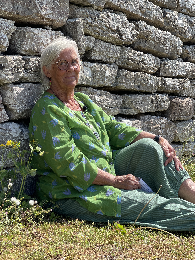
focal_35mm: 64
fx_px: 481
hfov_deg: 22.9
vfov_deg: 30.3
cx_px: 98
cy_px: 130
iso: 32
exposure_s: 1/608
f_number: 2.2
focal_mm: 7.5
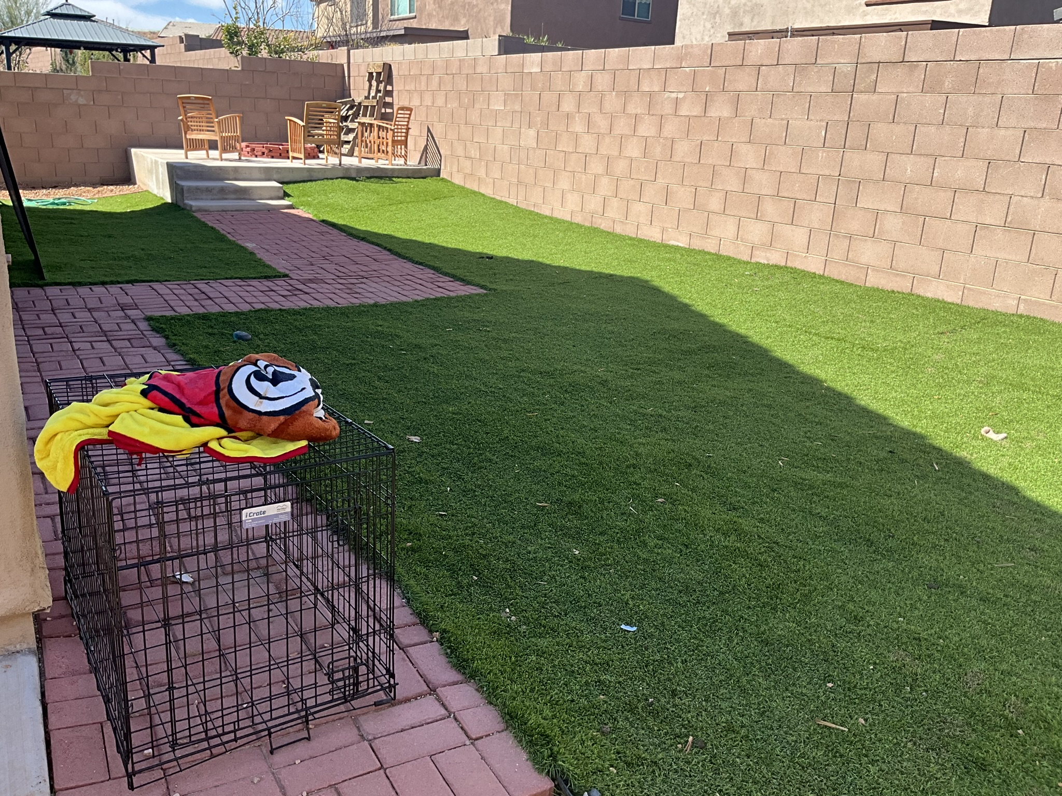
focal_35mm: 29
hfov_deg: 61.7
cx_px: 531
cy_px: 398
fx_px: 890
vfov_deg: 48.2
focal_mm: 3
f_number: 1.8
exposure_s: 1/829
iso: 25
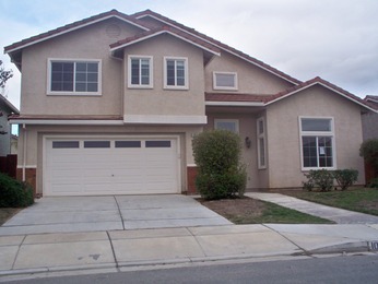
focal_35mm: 35
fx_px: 382
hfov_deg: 52.6
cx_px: 189
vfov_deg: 40.7
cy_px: 142
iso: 125
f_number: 4.8
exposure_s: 1/320
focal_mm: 7.54
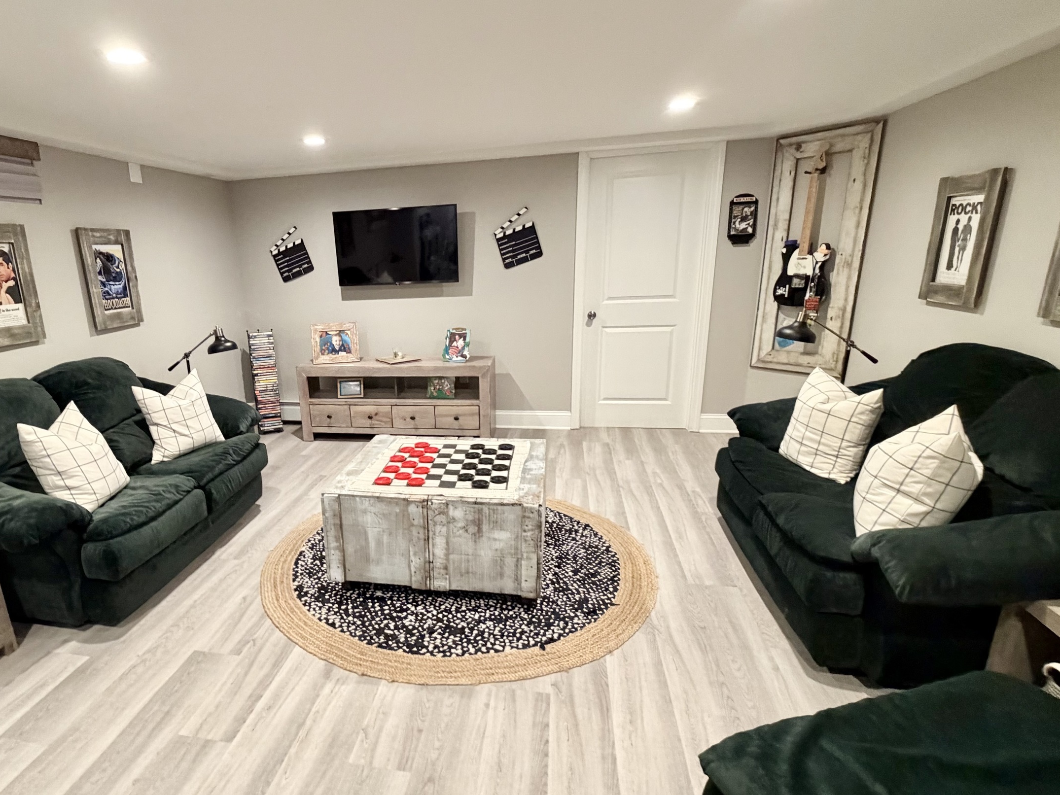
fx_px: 613
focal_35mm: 20
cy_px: 439
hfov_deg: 80.4
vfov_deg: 65.8
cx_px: 404
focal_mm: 2.22
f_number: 2.2
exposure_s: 1/60
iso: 640
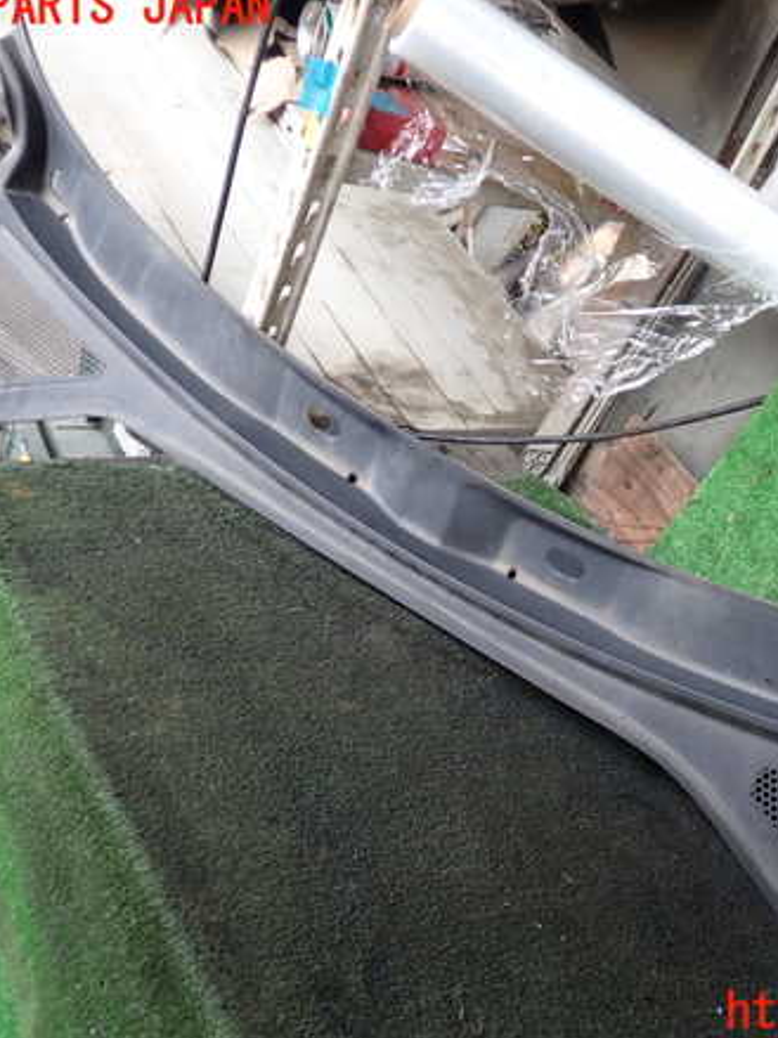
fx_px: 1229
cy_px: 511
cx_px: 551
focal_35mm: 41
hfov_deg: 34.6
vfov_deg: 45.8
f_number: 2.3
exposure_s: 1/60
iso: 160
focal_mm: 5.4
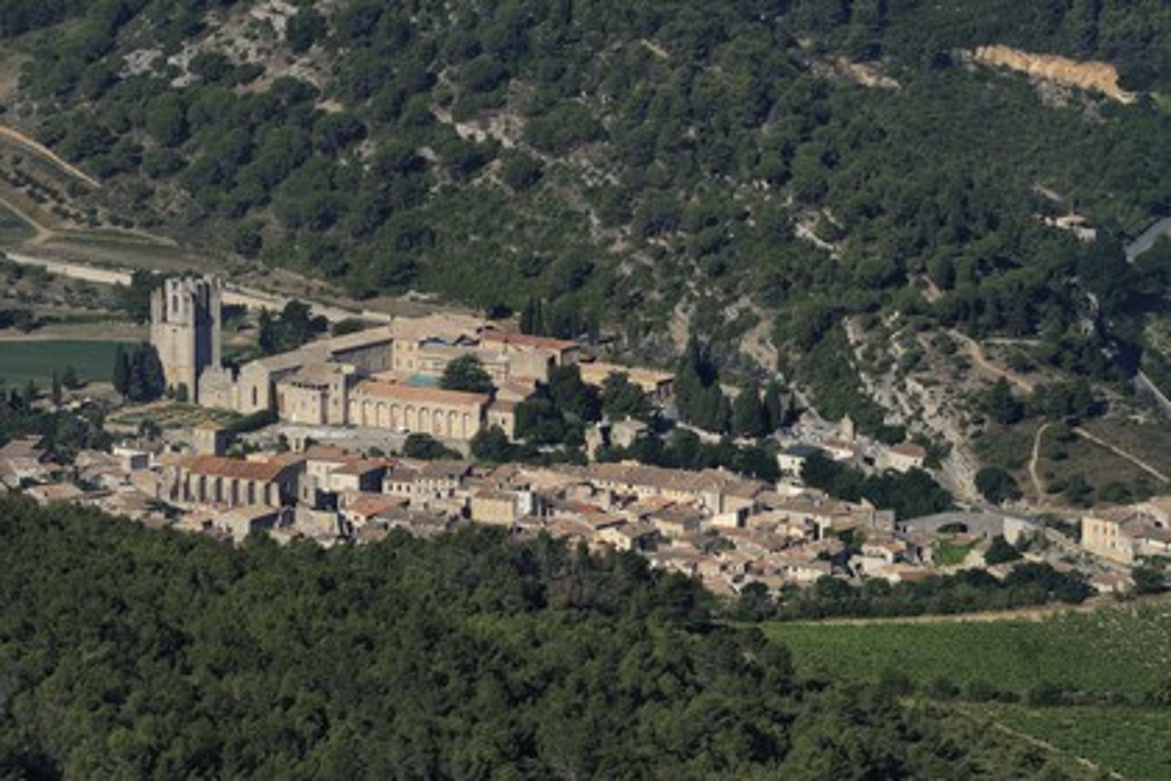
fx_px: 6505
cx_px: 586
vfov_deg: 6.9
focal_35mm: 200
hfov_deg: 10.3
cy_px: 390
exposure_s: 1/1000
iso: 400
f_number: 9
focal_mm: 200
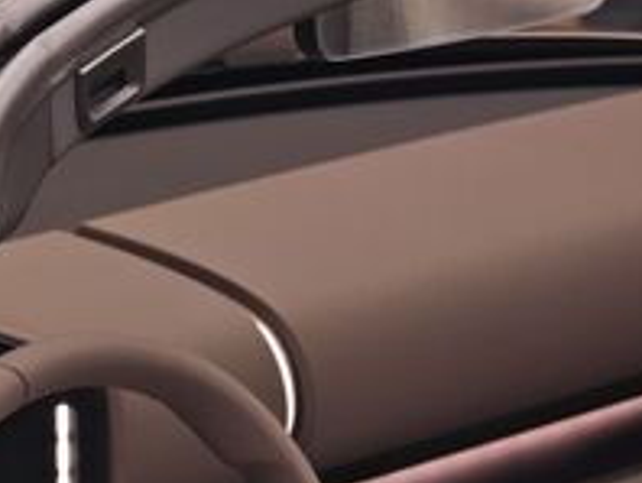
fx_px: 5106
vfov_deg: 5.4
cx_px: -113
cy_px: 506
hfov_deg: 7.1
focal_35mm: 275
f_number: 2.6
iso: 400
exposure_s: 1/55.7
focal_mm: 25.1
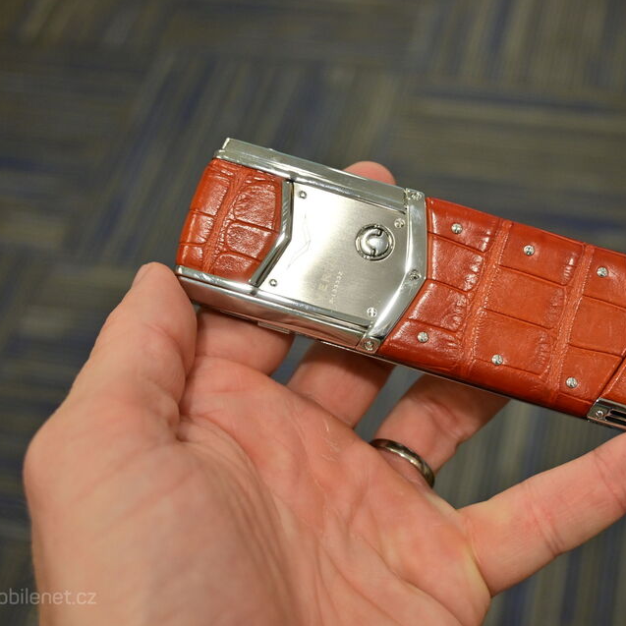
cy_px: 313
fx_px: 1023
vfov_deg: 34.0
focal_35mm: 50
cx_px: 394
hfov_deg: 33.8
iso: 400
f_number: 4.5
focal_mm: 26
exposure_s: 1/80
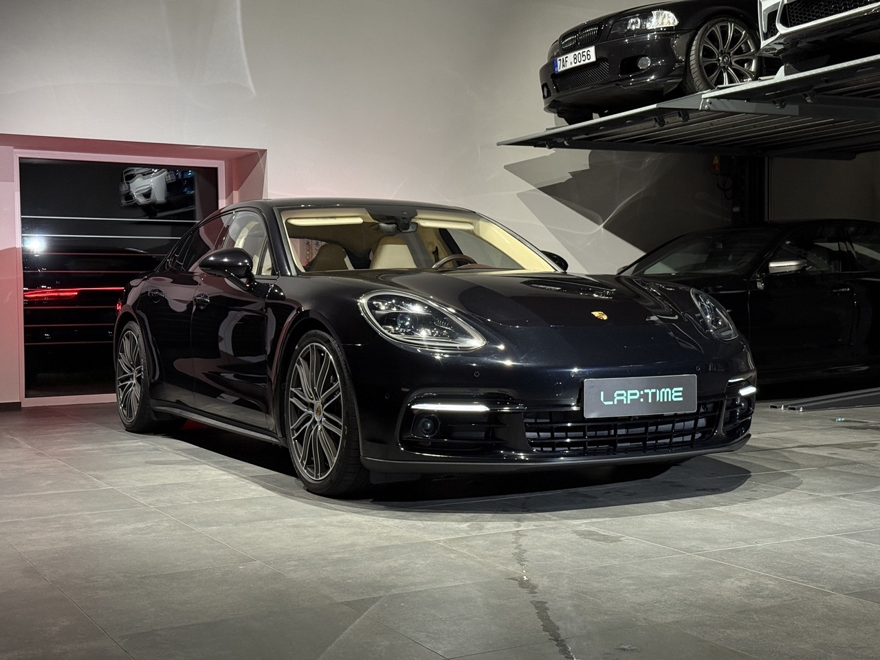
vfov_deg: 30.3
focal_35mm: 48
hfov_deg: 39.7
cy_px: 330
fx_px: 1220
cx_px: 440
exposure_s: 1/50
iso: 250
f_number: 1.78
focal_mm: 6.76
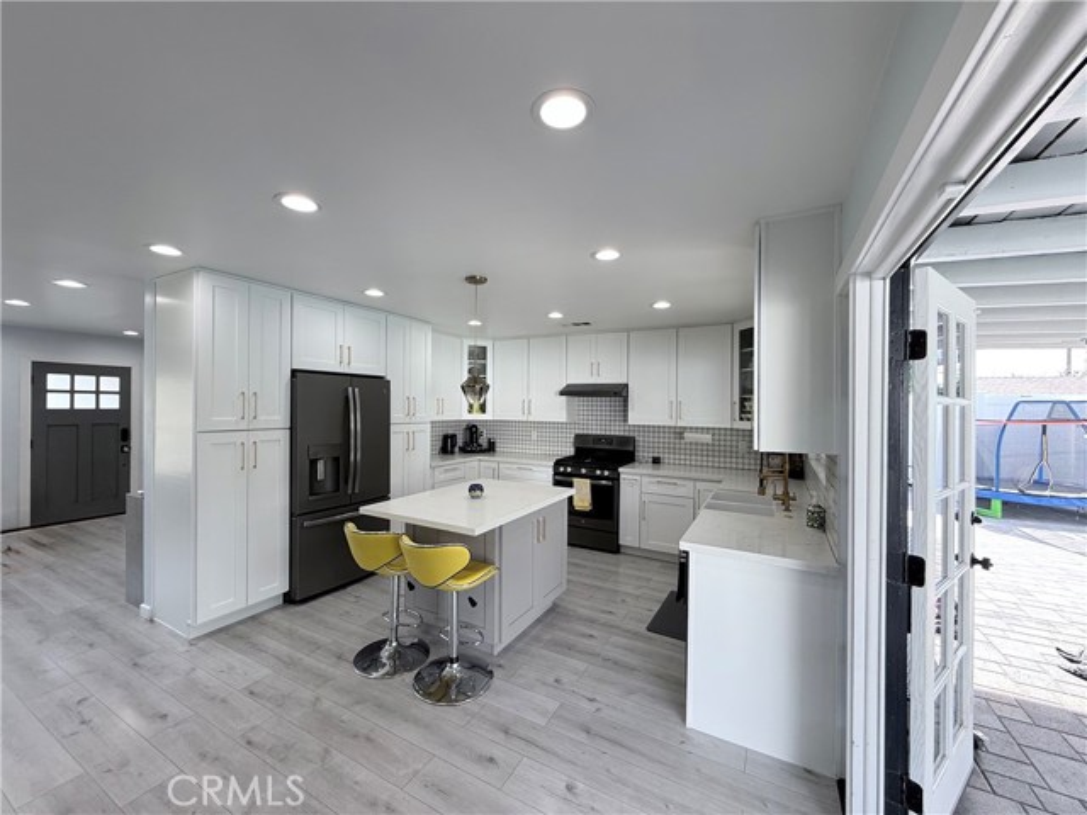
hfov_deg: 102.1
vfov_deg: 85.7
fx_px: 440
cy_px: 408
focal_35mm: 14
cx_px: 544
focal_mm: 2.22
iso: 80
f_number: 2.2
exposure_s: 1/120
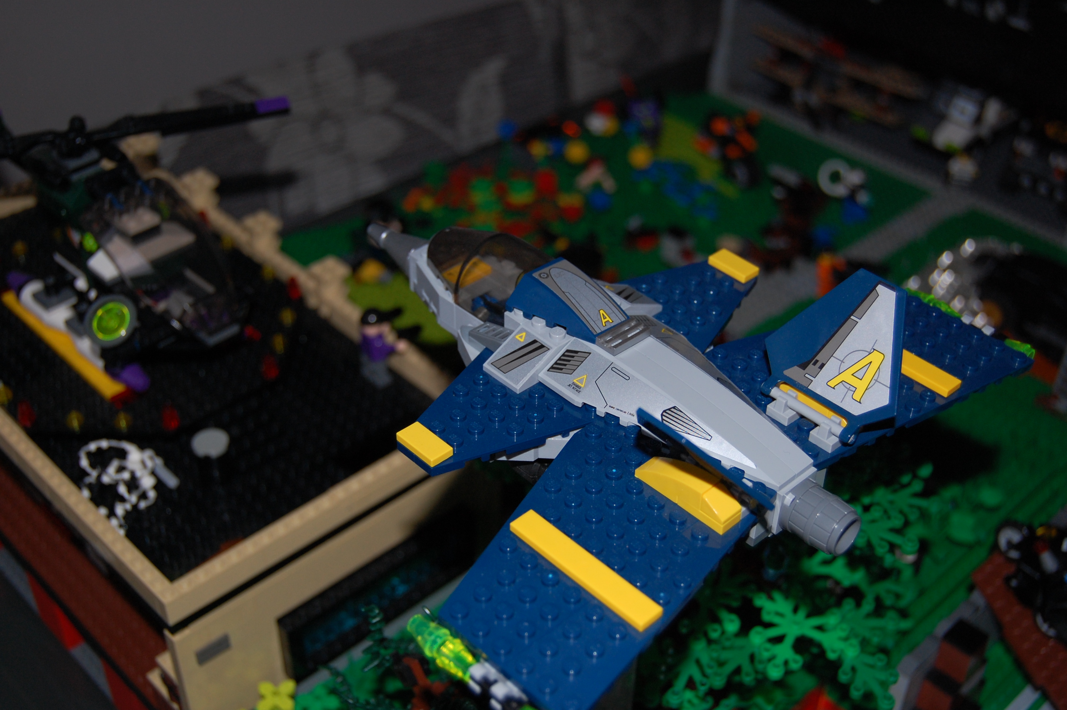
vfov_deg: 28.9
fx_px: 1377
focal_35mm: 46
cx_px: 534
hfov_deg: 42.4
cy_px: 355
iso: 400
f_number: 4.5
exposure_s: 1/60
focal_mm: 31
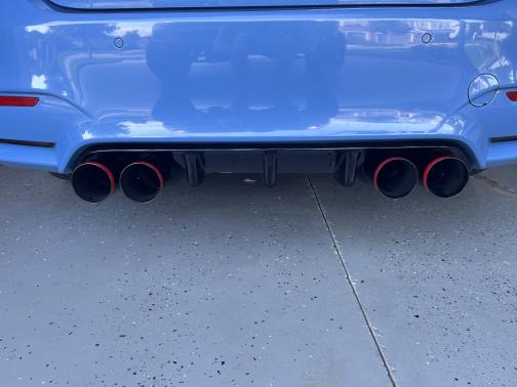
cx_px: 258
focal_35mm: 26
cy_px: 194
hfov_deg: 67.3
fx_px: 388
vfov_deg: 53.1
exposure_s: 1/122
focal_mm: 5.1
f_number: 1.6
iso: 50
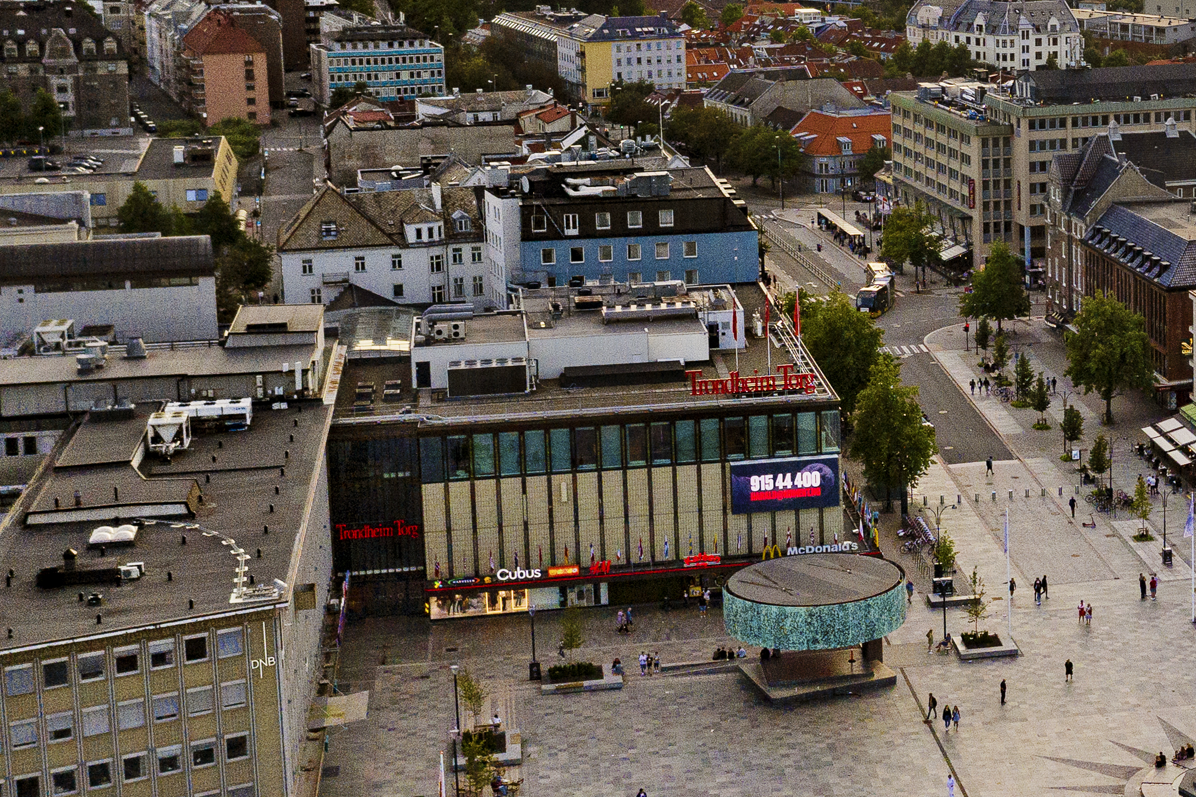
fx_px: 2292
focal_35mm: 69
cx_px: 1313
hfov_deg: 26.9
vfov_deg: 19.7
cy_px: 397
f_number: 4
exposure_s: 1/120
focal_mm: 10.26
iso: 400
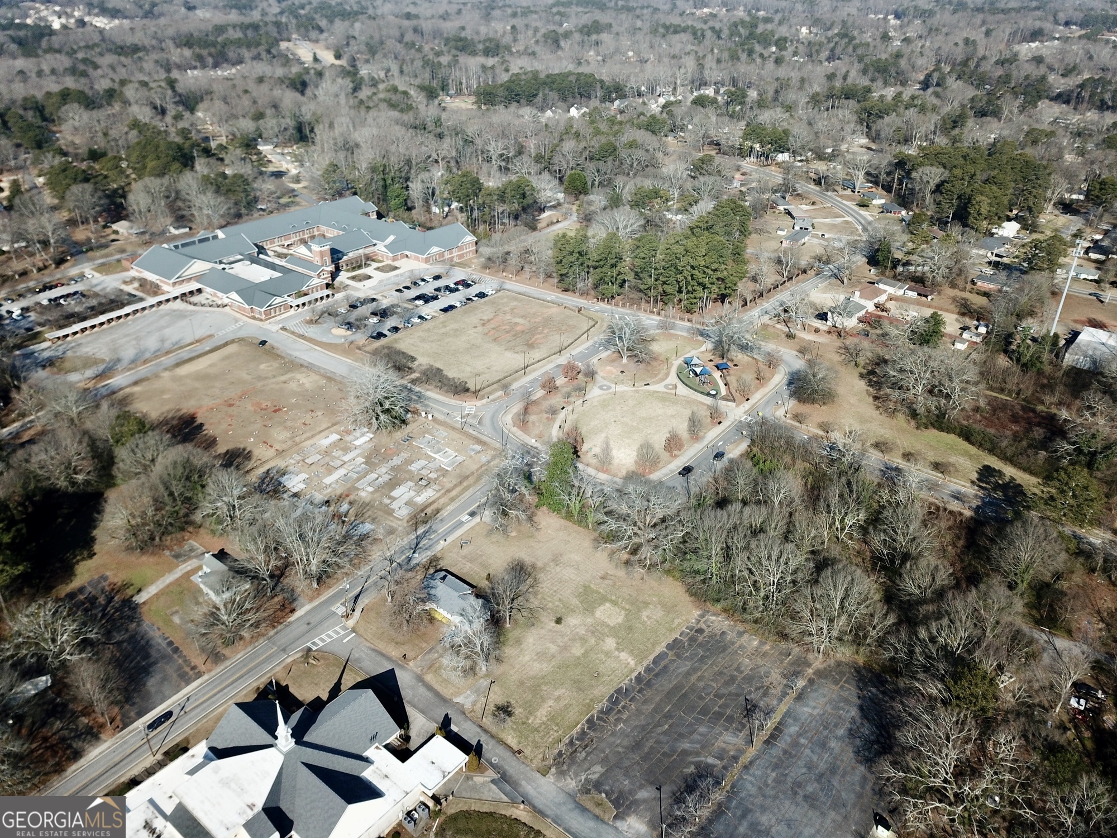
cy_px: 419
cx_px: 558
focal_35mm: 26
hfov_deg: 67.3
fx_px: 839
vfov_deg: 53.1
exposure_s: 1/1253
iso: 100
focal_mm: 4.73
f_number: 2.2
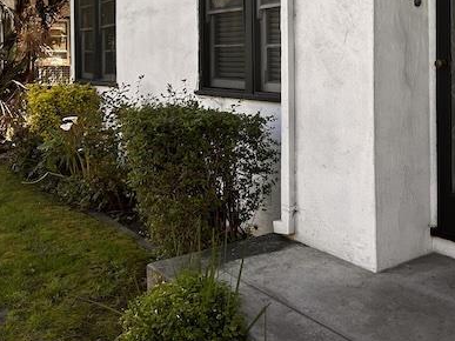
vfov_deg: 32.7
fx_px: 565
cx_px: 334
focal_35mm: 43
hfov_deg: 42.7
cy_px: 71
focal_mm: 5.7
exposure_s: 1/646
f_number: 1.5
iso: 50
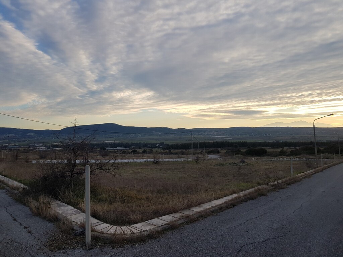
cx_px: 172
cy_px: 128
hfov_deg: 67.3
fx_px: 258
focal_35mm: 26
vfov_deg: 53.1
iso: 40
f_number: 1.7
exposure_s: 1/984
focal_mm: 4.3
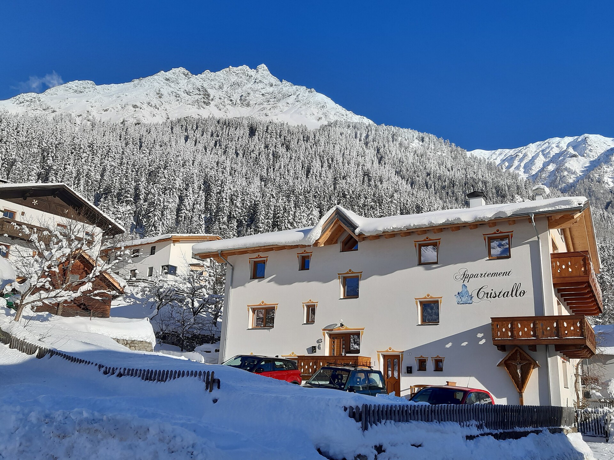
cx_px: 307
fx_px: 461
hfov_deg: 67.3
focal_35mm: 26
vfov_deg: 53.1
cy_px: 230
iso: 40
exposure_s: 1/3378
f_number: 1.7
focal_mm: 3.92
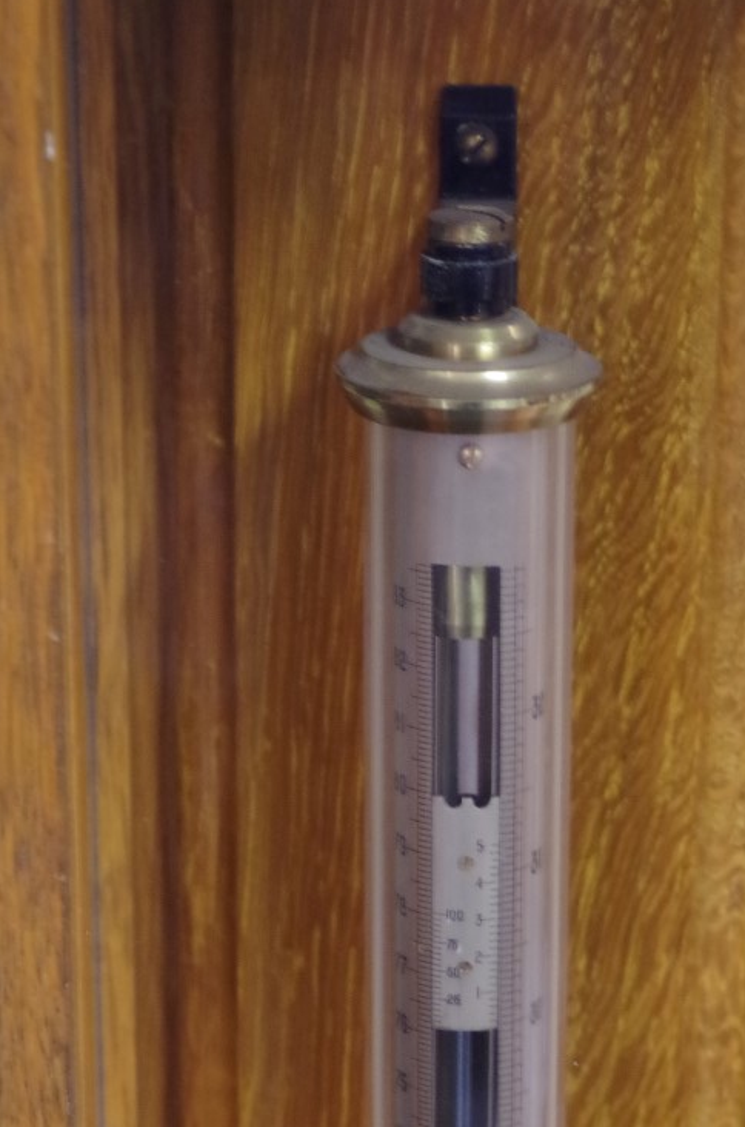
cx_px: 480
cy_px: 875
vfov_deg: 15.7
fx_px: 4058
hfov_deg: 10.5
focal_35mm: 130
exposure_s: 1/15
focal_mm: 55
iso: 3200
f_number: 7.1
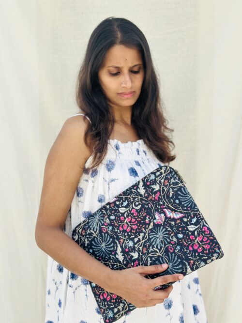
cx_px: 121
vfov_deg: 39.7
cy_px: 162
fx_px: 448
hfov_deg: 30.3
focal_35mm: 48
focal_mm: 6.86
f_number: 1.78
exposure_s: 1/2976
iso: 100
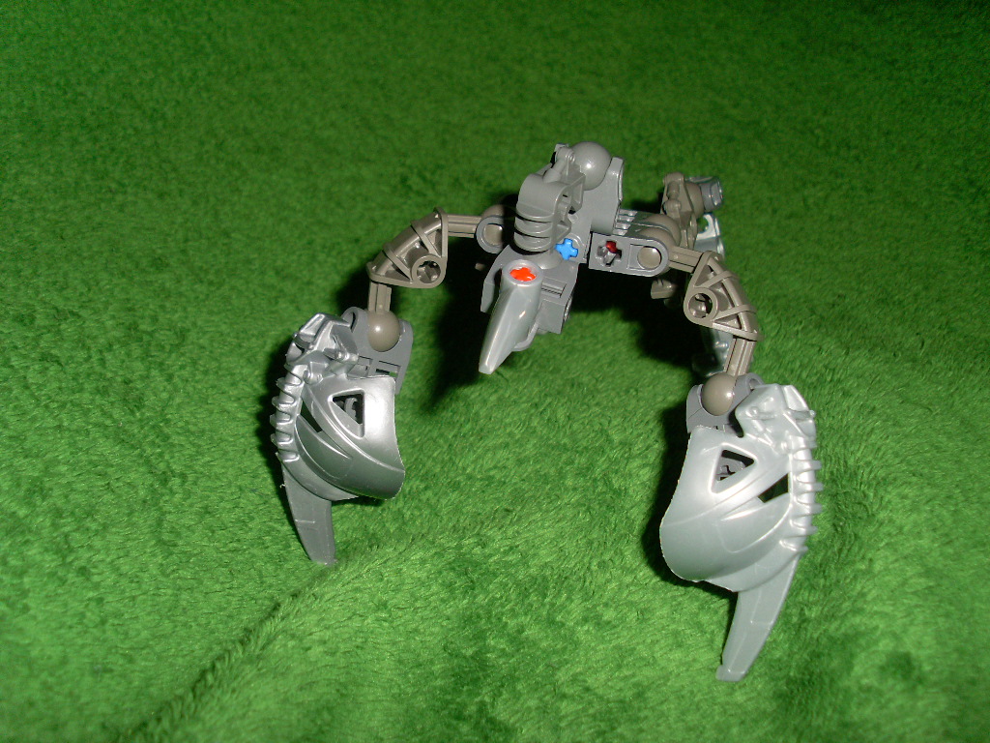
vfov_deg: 37.7
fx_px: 1087
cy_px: 372
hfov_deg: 49.0
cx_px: 495
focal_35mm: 38
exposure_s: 1/45
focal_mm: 6.3
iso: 100
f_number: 7.7
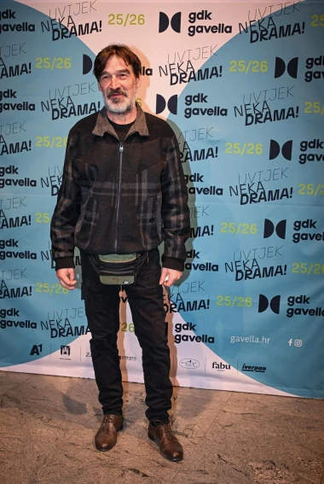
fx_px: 565
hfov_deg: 32.0
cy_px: 242
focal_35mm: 42
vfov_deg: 46.3
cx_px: 162
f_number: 4.5
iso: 2000
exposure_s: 1/200
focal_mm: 42
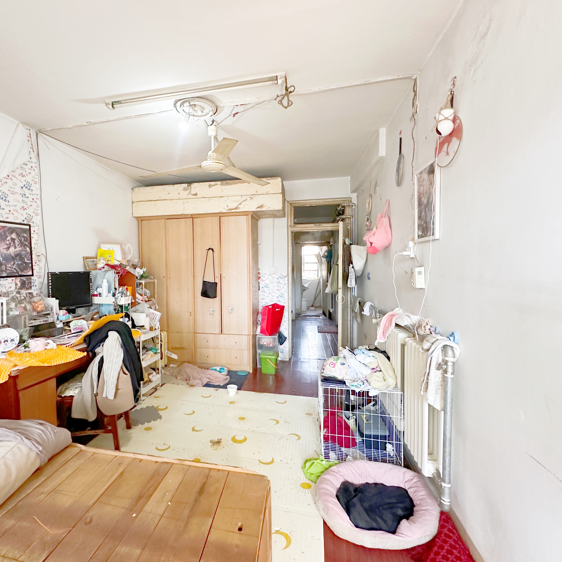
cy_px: 275
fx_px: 312
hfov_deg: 83.2
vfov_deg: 84.0
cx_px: 233
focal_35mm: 17
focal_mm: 2.22
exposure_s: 1/60
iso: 500
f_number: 2.2
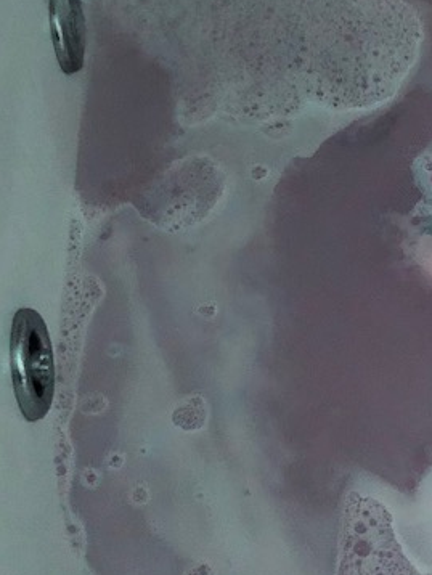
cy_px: 56
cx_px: 410
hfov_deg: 18.1
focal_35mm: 80
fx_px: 1330
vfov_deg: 23.7
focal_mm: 3.99
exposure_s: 1/4
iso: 100
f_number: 1.8
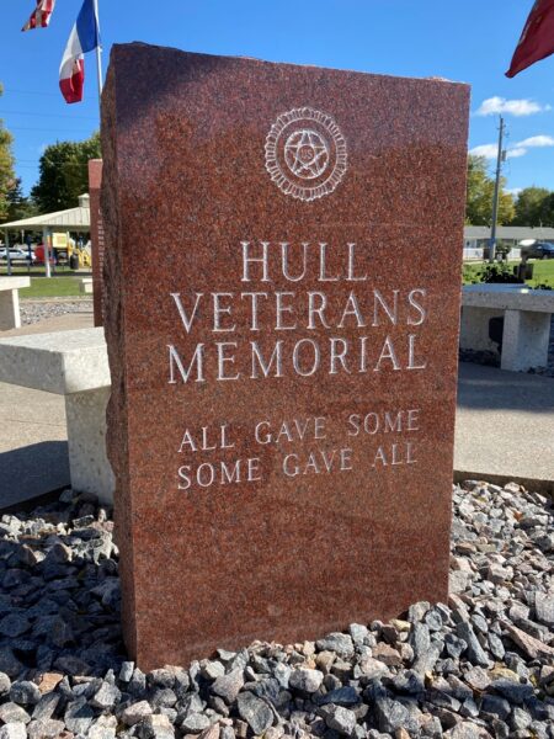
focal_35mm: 26
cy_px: 370
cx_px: 277
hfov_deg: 53.1
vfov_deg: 67.3
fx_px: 555
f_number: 1.8
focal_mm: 4.25
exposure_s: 1/1362
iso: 32
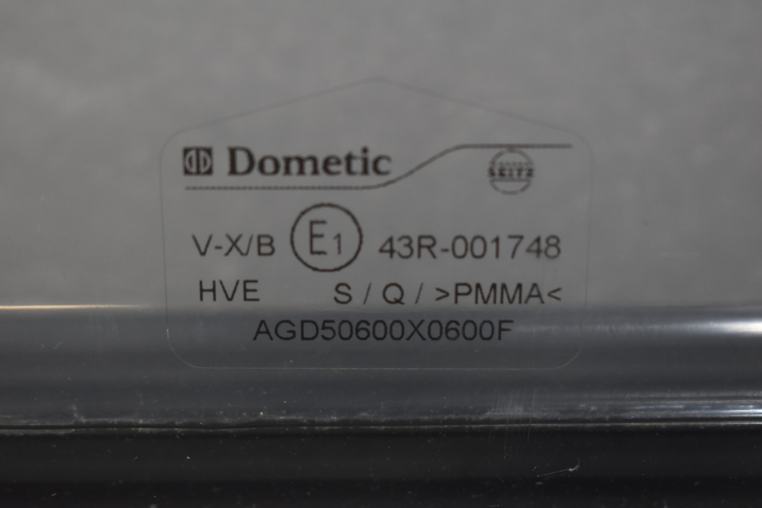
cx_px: 381
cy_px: 254
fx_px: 1460
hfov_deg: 29.2
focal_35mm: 69
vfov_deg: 19.7
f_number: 5.3
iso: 800
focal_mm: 46
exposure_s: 1/250
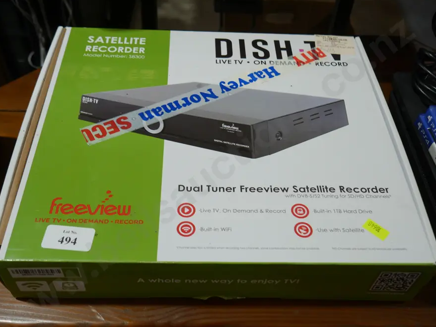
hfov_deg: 52.6
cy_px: 180
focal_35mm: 35
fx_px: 441
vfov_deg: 40.7
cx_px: 206
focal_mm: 15
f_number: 4
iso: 200
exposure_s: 1/125
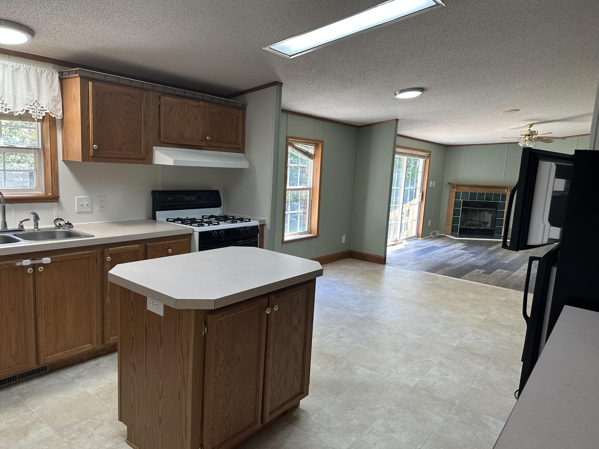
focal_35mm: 24
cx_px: 300
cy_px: 224
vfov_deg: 56.8
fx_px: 415
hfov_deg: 71.6
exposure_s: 1/120
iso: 160
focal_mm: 6.86
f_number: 1.78
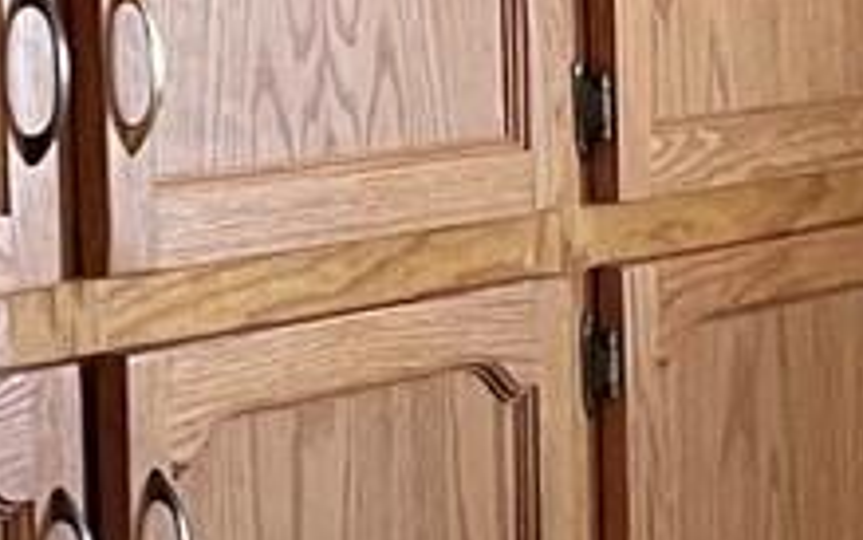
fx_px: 4729
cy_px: 335
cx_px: 1722
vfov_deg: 6.5
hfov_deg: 9.7
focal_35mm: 201
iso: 250
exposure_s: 1/60
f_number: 1.6
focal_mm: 4.2
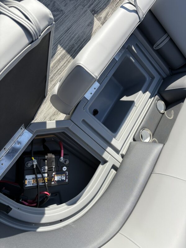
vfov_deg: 67.3
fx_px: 186
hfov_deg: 53.1
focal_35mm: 26
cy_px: 124
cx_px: 93
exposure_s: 1/1984
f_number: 1.6
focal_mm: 5.96
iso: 50
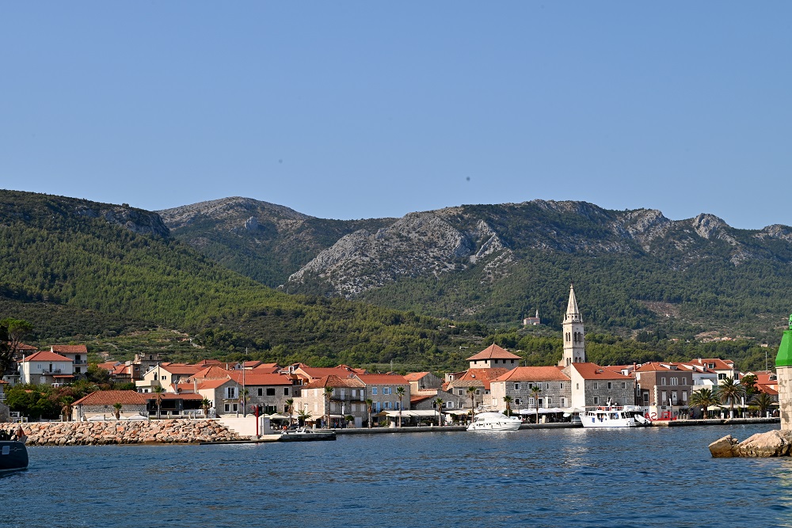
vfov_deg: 19.5
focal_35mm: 70
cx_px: 396
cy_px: 264
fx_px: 1540
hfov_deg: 28.8
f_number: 16
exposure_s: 1/125
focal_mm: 70
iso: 100
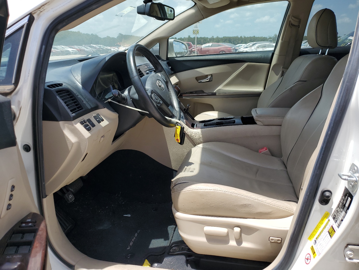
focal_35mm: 26
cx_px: 180
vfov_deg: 53.1
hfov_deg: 67.3
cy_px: 135
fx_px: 270
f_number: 1.5
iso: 50
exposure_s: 1/1667
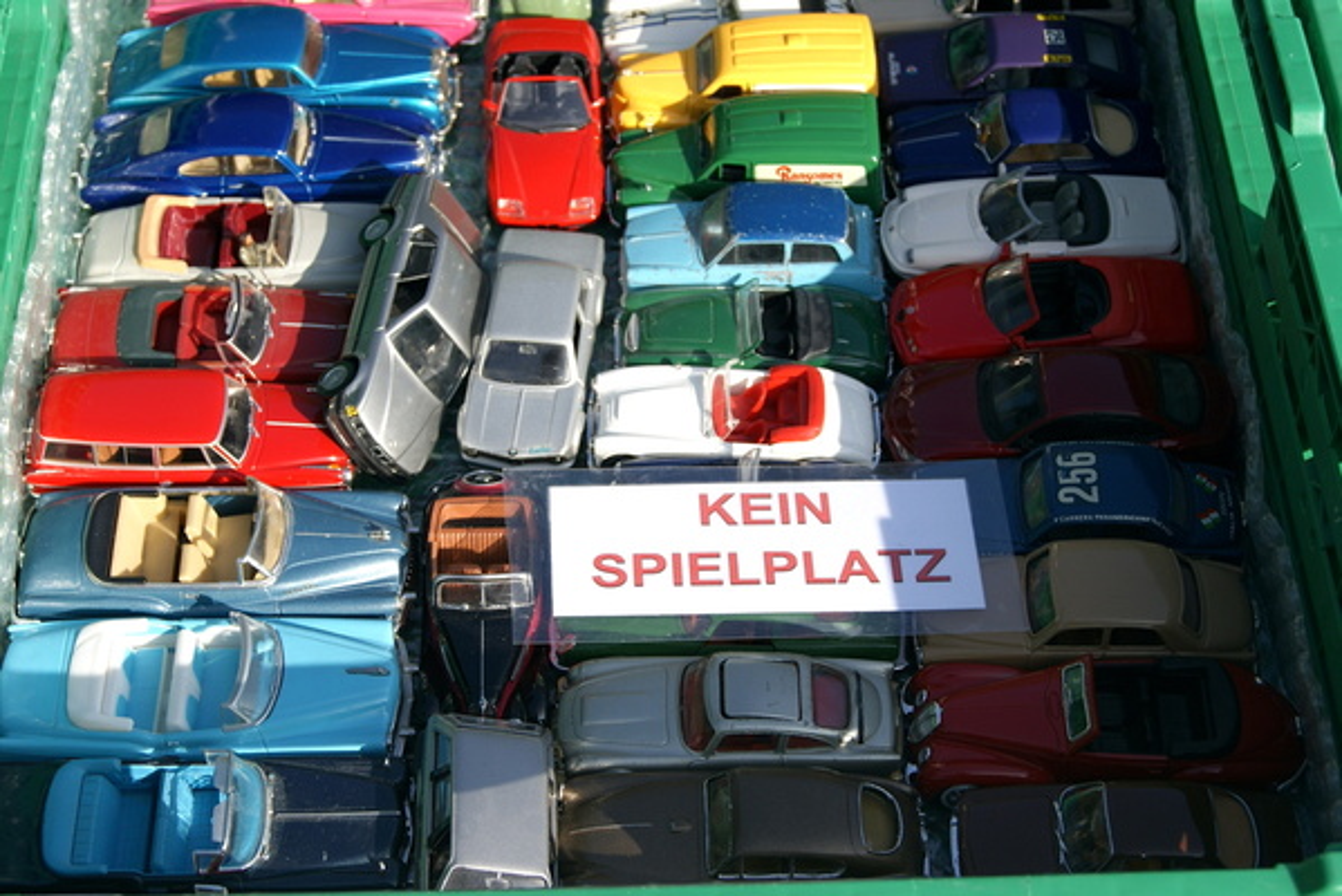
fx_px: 2517
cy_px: 448
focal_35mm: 68
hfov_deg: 29.9
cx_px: 671
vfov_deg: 20.2
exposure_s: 1/125
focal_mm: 45
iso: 100
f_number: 8
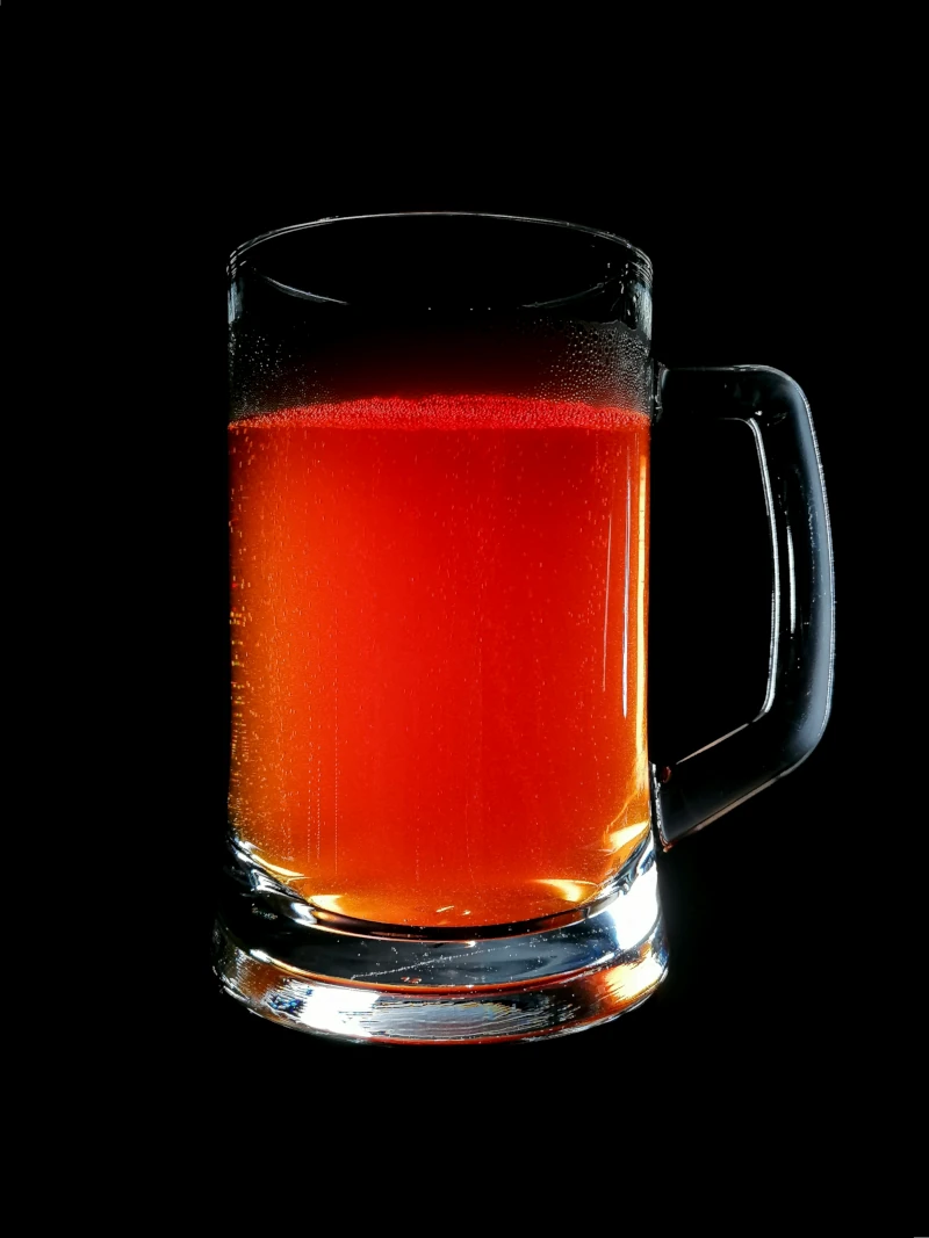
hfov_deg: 46.8
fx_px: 1074
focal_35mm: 30
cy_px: 619
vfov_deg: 60.0
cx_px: 464
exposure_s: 1/60
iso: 100
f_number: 1.8
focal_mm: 4.75
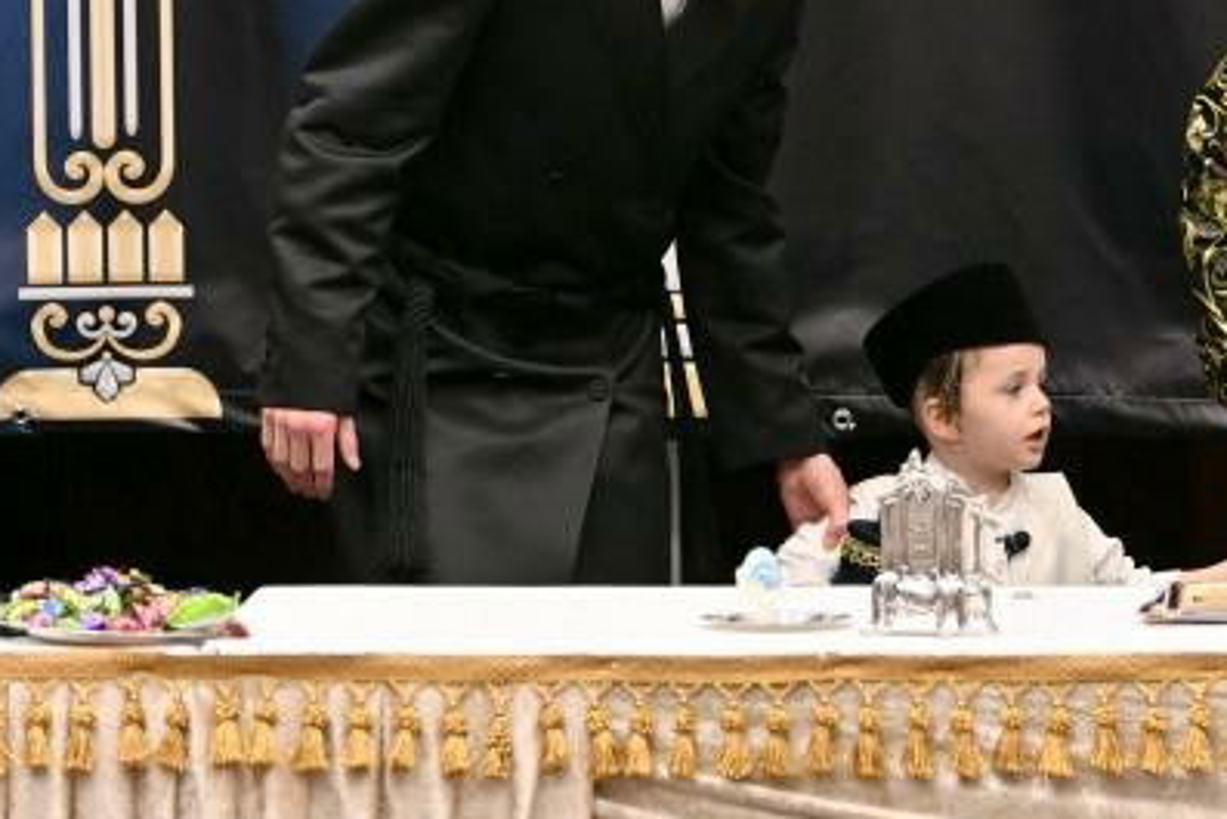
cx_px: 1453
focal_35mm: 433
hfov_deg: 4.7
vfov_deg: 3.2
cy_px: 102
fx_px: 14763
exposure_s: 1/500
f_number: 2.8
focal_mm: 112
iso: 400
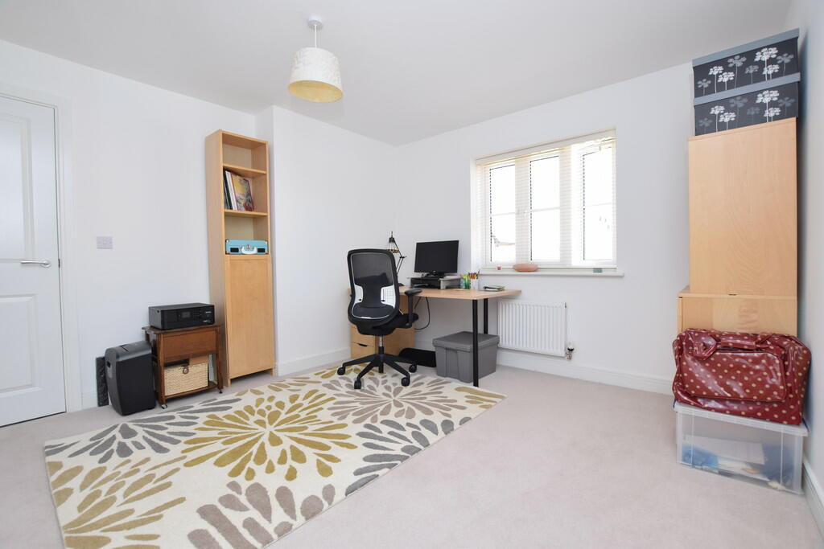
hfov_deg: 100.4
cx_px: 412
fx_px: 343
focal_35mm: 15
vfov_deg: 77.3
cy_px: 274
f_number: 5.6
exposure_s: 1/25
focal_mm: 10
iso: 180
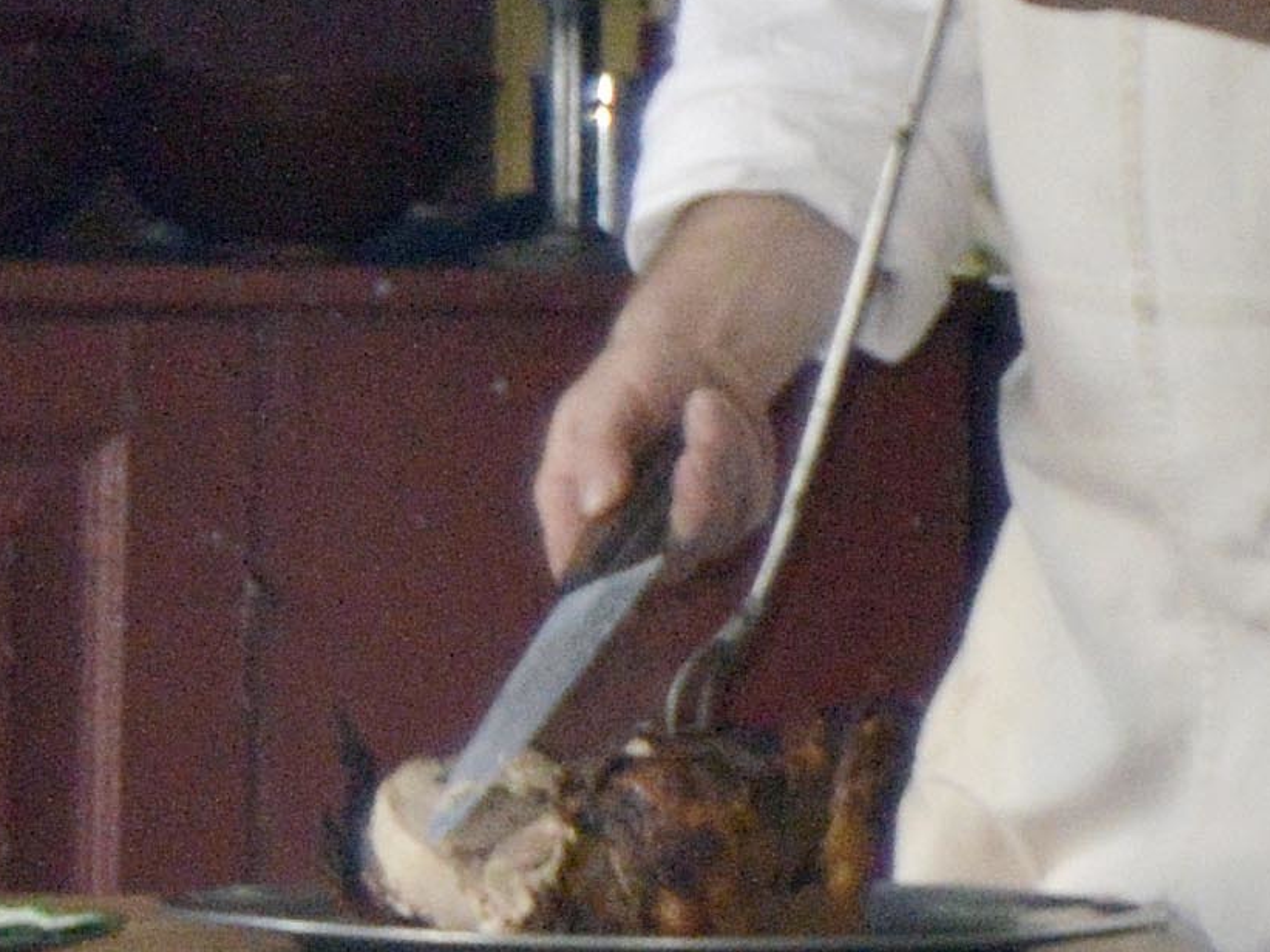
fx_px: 14708
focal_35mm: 401
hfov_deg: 4.7
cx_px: 4172
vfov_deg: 3.7
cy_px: 533
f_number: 4.8
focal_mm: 38
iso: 640
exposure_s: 1/60
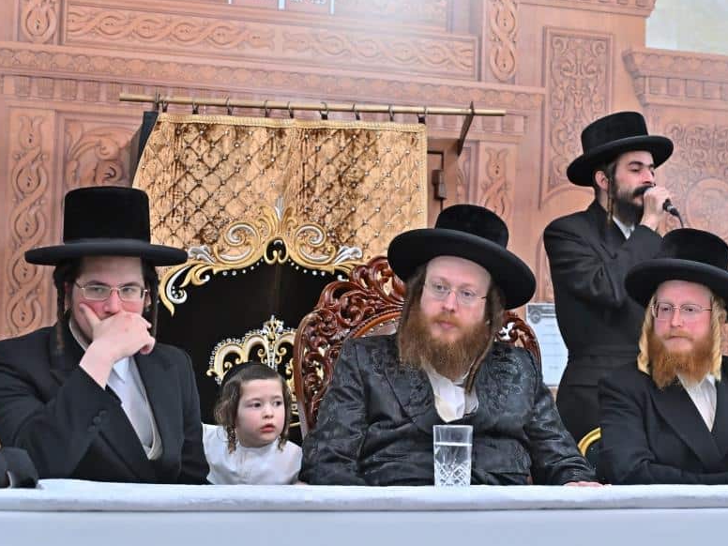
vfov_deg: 22.3
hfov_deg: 29.3
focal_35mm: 66
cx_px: 425
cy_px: 287
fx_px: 1388
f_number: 4
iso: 800
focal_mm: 52
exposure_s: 1/200
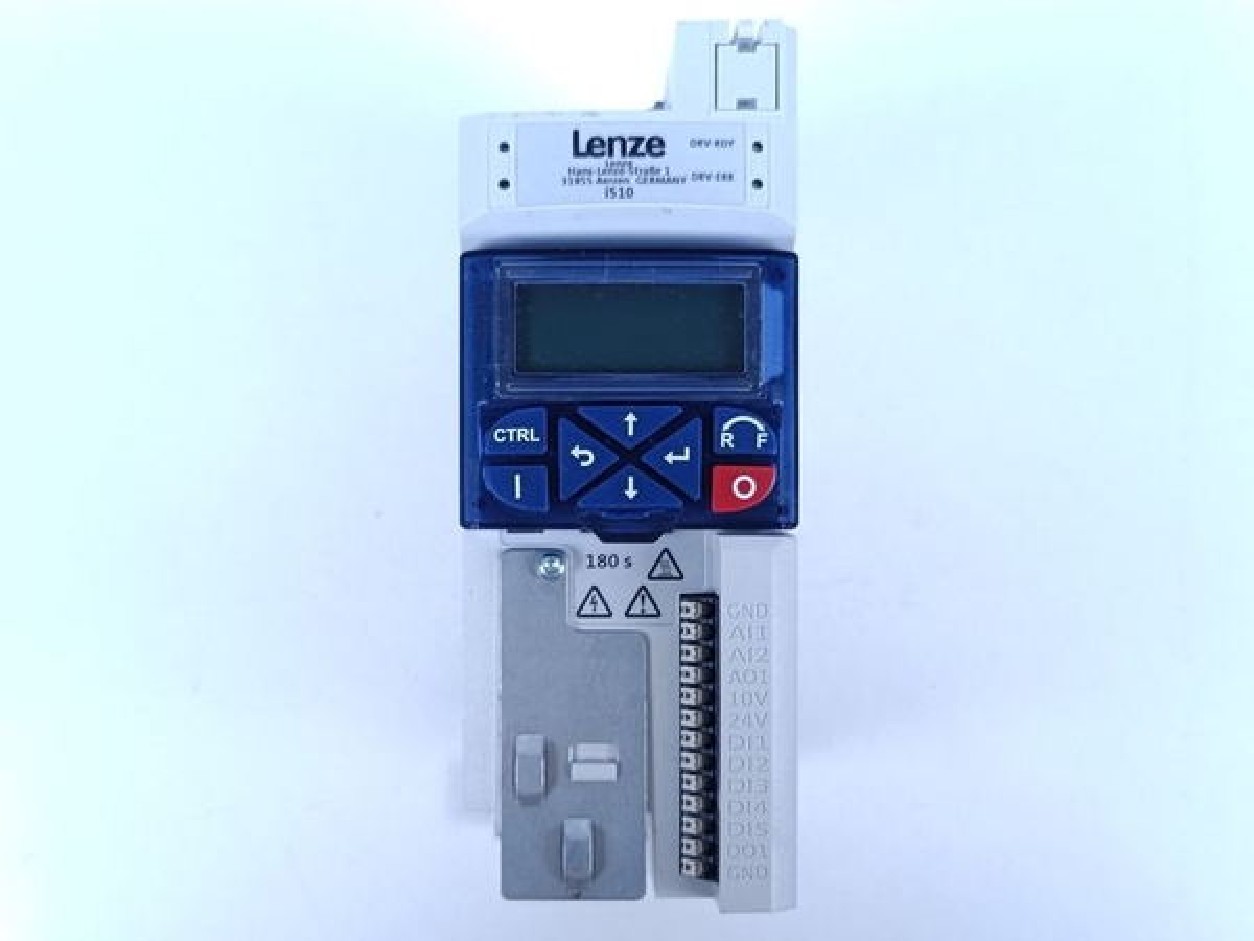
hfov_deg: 71.6
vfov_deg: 56.8
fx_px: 869
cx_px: 627
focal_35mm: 24
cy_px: 470
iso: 74
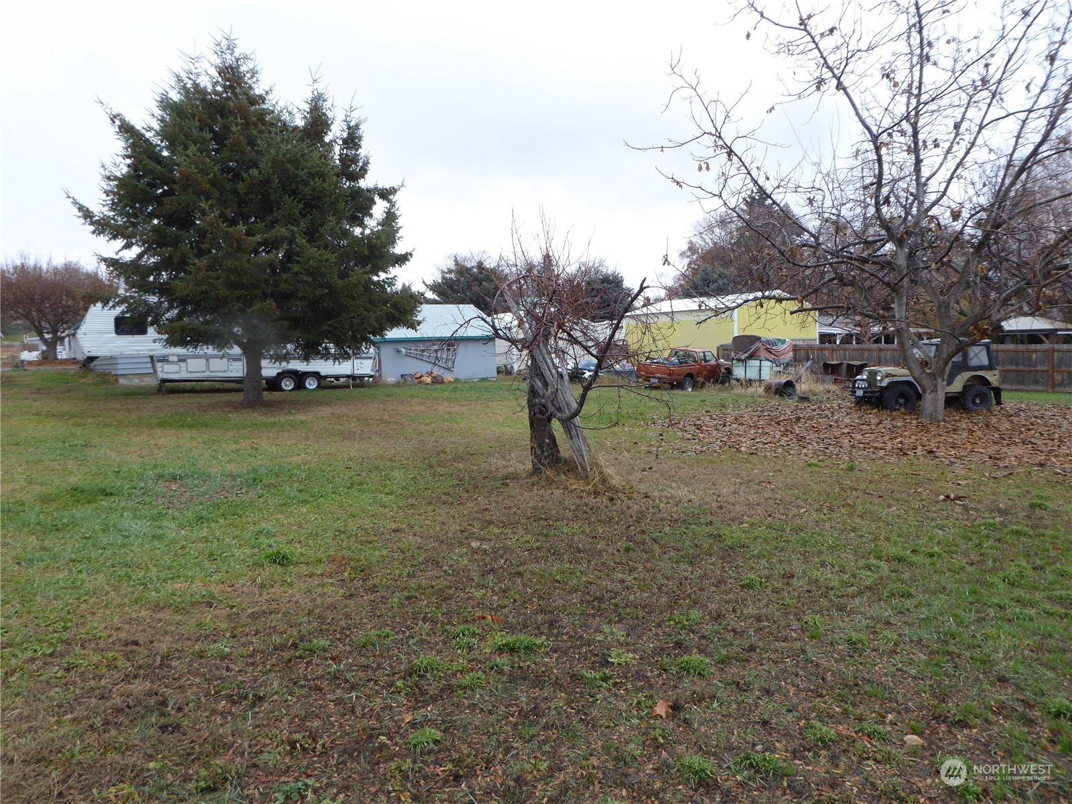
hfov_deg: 69.4
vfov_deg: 54.9
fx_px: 774
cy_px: 402
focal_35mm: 25
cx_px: 536
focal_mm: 4.3
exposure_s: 1/100
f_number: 3.3
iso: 100
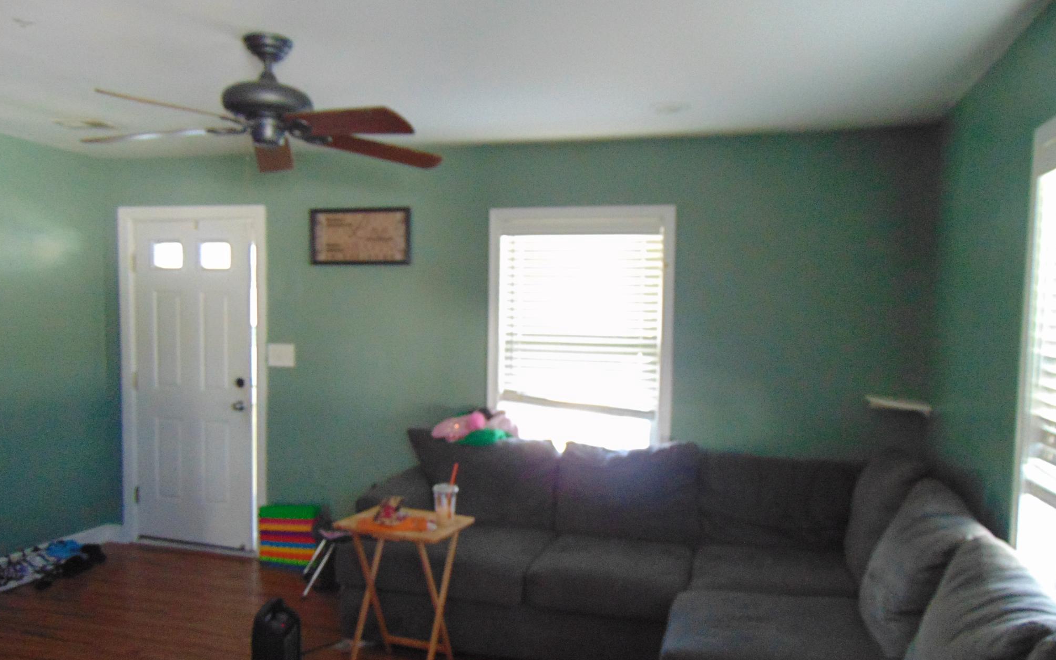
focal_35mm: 27
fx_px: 777
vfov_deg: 45.9
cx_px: 534
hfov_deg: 68.4
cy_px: 377
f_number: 3
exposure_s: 1/25
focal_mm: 4.5
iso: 400
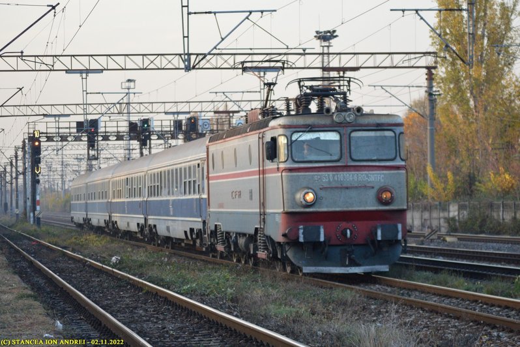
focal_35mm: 123
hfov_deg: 16.7
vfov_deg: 11.1
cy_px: 174
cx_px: 260
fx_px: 1777
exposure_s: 1/500
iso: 900
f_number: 4.2
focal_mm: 82
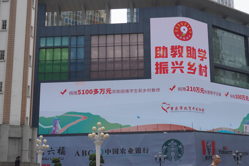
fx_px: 420
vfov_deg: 22.4
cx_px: 162
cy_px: 70
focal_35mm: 61
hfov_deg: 32.8
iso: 100
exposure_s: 1/160
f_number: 8
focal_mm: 31
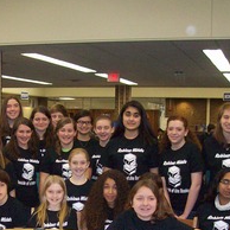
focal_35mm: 74
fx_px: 556
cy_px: 192
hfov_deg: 23.2
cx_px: 64
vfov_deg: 22.9
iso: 200
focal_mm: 6
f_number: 2.7
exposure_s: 1/64
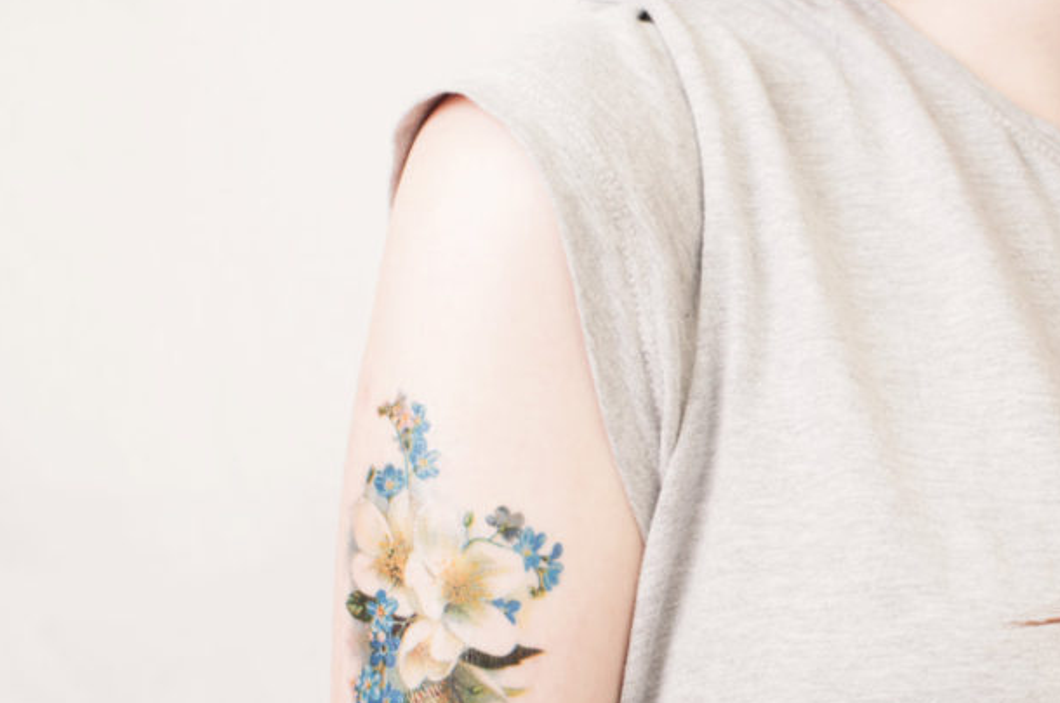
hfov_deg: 23.9
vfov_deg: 16.2
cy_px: 456
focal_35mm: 84
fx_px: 2470
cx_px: 817
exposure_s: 1/180
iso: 400
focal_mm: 50
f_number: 6.7
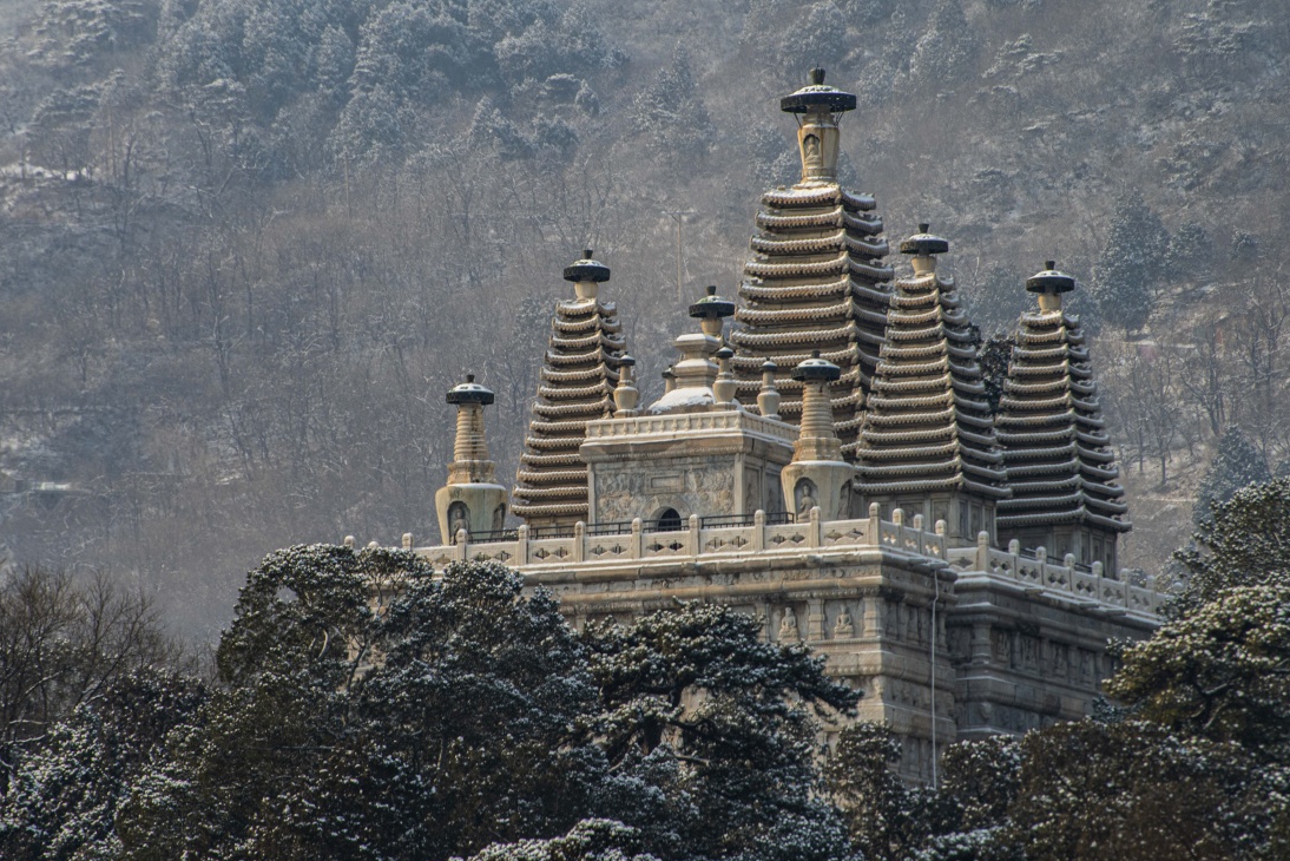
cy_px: 416
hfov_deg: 6.3
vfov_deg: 4.2
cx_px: 605
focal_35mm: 329
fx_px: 11792
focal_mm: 300
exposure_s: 1/200
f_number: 11
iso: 160
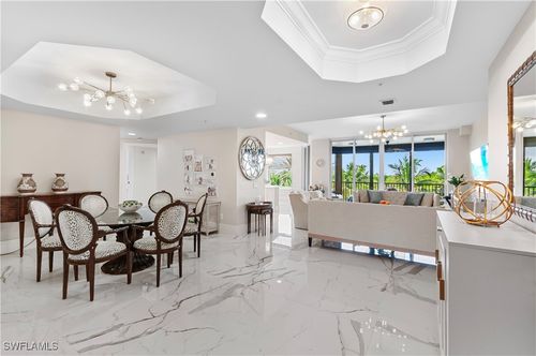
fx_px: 223
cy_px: 178
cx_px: 268
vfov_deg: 77.2
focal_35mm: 15
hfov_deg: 100.5
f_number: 8
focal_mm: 10
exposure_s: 1/1.67
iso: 200
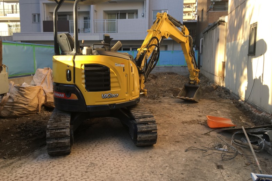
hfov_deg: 60.3
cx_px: 133
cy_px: 84
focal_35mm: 31
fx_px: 234
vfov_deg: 42.3
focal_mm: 4.15
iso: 25
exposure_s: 1/231
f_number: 2.2
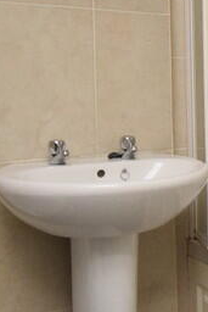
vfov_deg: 33.1
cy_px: 106
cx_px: 287
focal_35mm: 60
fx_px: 519
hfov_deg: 20.3
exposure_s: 1/60
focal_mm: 10
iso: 3200
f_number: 4
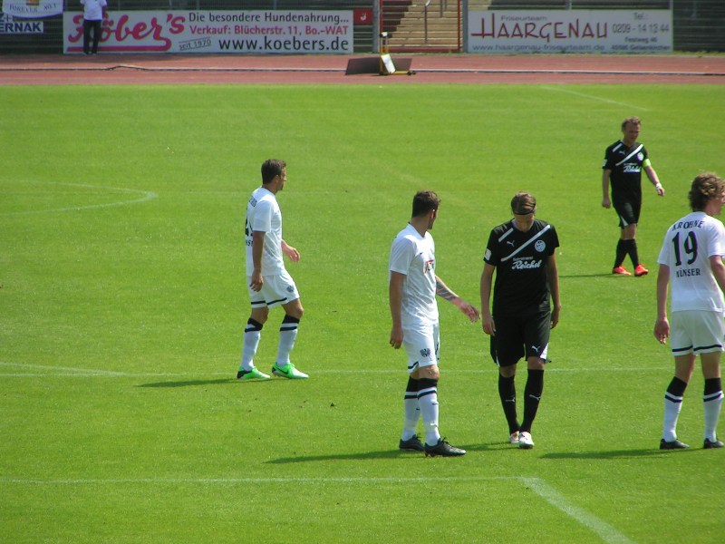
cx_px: 362
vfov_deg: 3.9
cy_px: 272
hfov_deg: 5.2
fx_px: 7959
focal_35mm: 380
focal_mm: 58
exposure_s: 1/640
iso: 50
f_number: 3.5
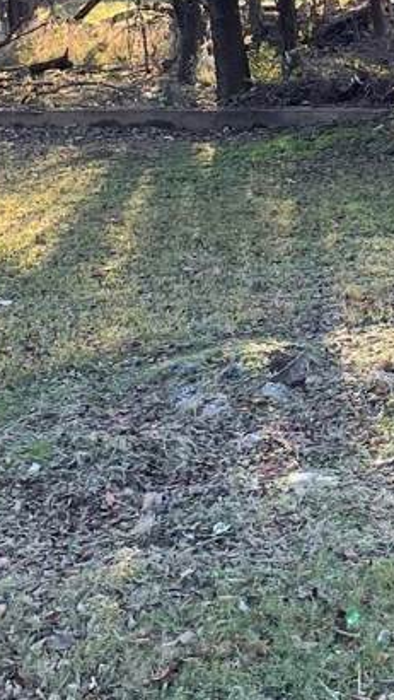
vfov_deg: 19.8
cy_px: 58
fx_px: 1966
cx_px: 305
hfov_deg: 11.4
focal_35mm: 106
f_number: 1.6
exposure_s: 1/355
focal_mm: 4.2
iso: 32
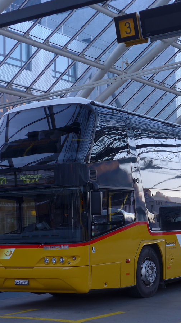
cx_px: 152
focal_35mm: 76
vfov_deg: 27.9
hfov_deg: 15.7
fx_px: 649
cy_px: 162
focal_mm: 10.7
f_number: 3.3
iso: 80
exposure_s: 1/60
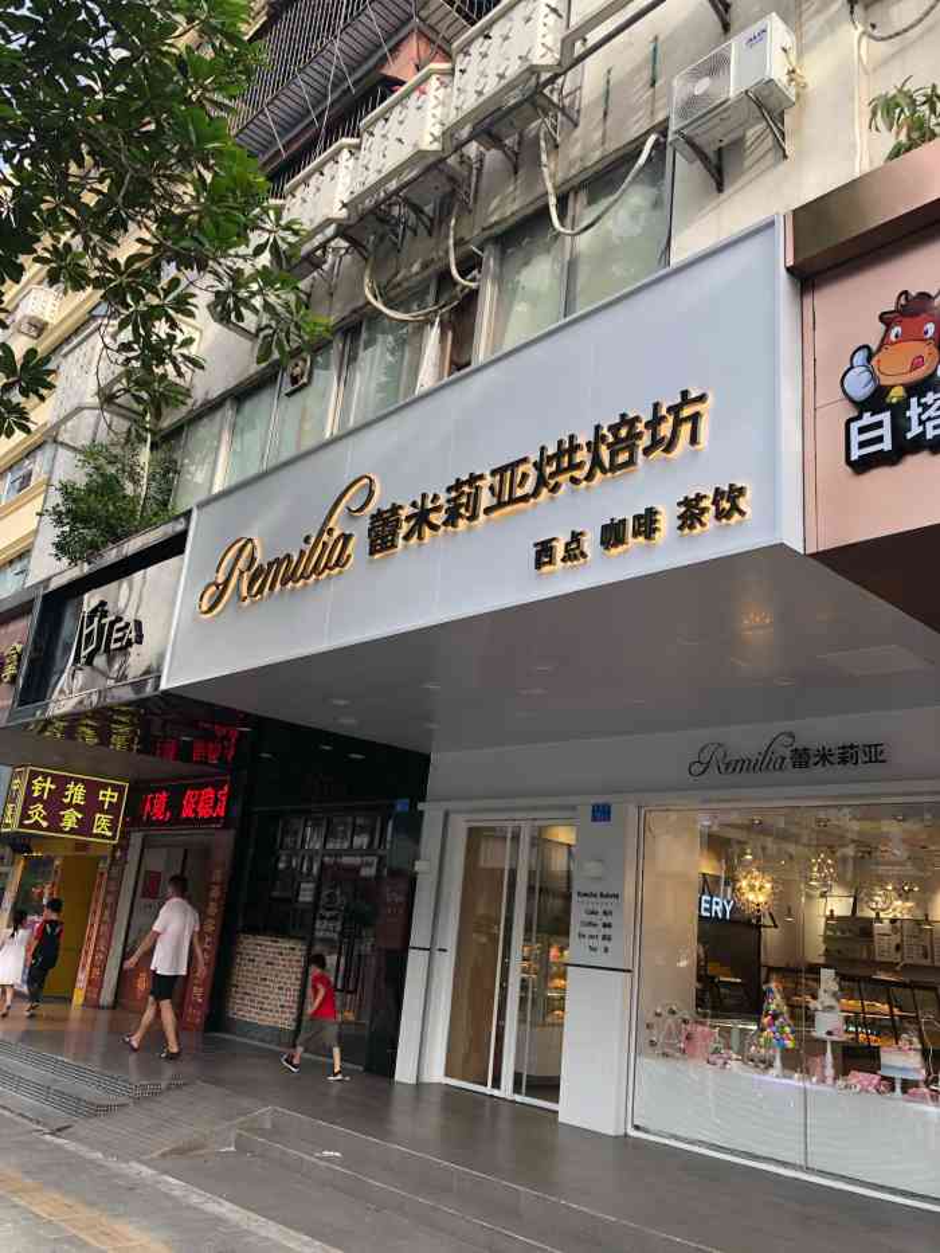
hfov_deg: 49.8
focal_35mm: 28
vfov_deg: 63.4
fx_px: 1014
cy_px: 626
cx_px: 470
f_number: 1.8
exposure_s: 1/204
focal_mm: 4
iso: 20
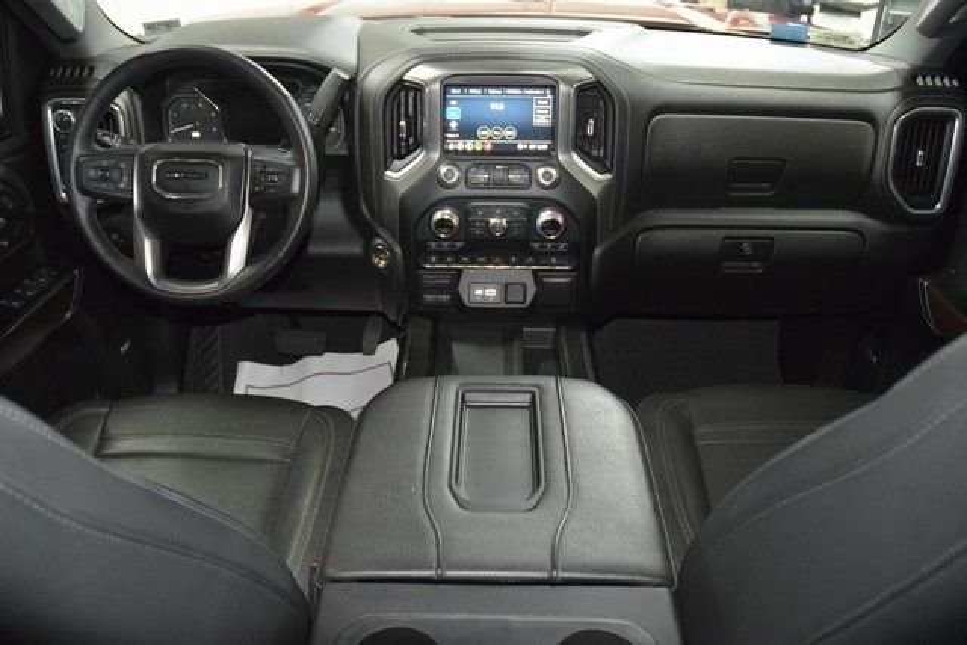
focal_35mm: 27
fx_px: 725
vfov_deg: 48.0
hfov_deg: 67.4
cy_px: 322
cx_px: 484
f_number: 3.5
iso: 3200
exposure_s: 1/50
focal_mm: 18
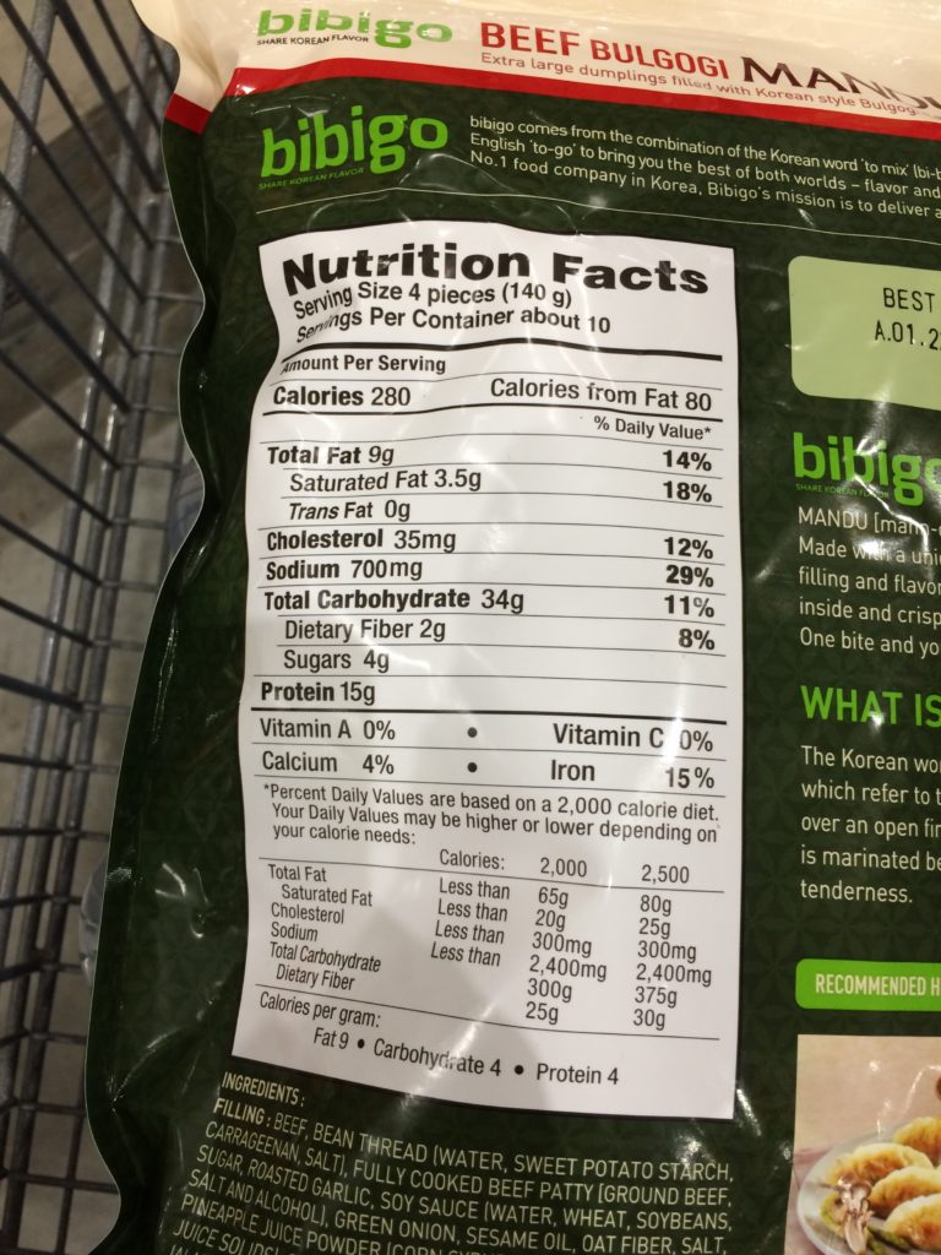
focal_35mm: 29
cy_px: 628
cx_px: 470
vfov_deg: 61.7
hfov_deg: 48.2
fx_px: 1051
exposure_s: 1/33
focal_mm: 4.15
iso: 50
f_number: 2.2
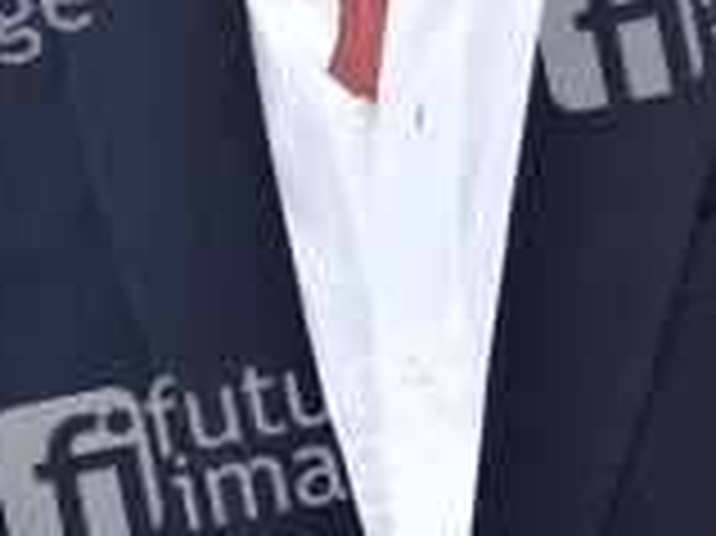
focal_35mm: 363
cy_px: -221
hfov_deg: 5.5
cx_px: 353
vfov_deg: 4.1
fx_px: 7503
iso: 320
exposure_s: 1/250
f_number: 7.1
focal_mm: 150
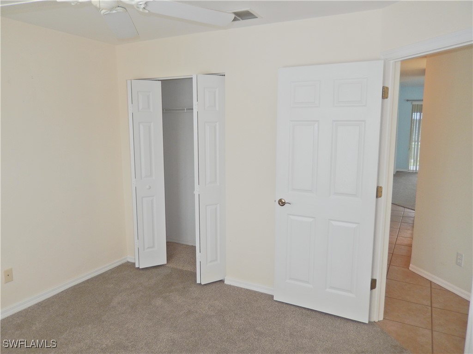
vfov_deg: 54.9
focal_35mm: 25
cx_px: 236
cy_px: 177
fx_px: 342
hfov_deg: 69.4
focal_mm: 4.5
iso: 125
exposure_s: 1/50
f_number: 3.4
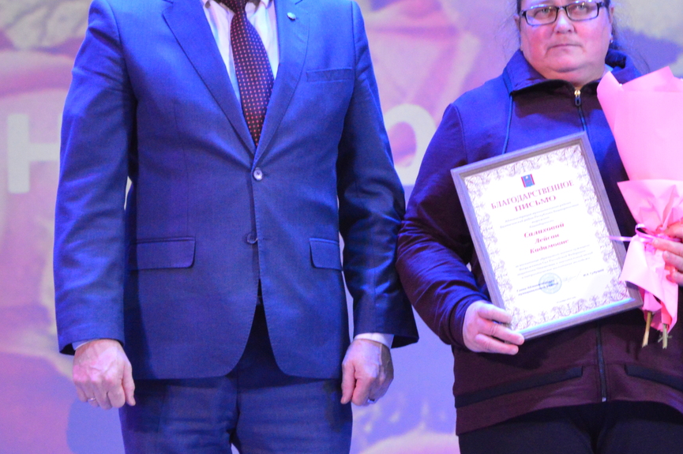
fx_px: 3260
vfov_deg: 8.0
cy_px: 164
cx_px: 520
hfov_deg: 11.9
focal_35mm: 172
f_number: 5.3
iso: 2500
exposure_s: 1/60
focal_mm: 62
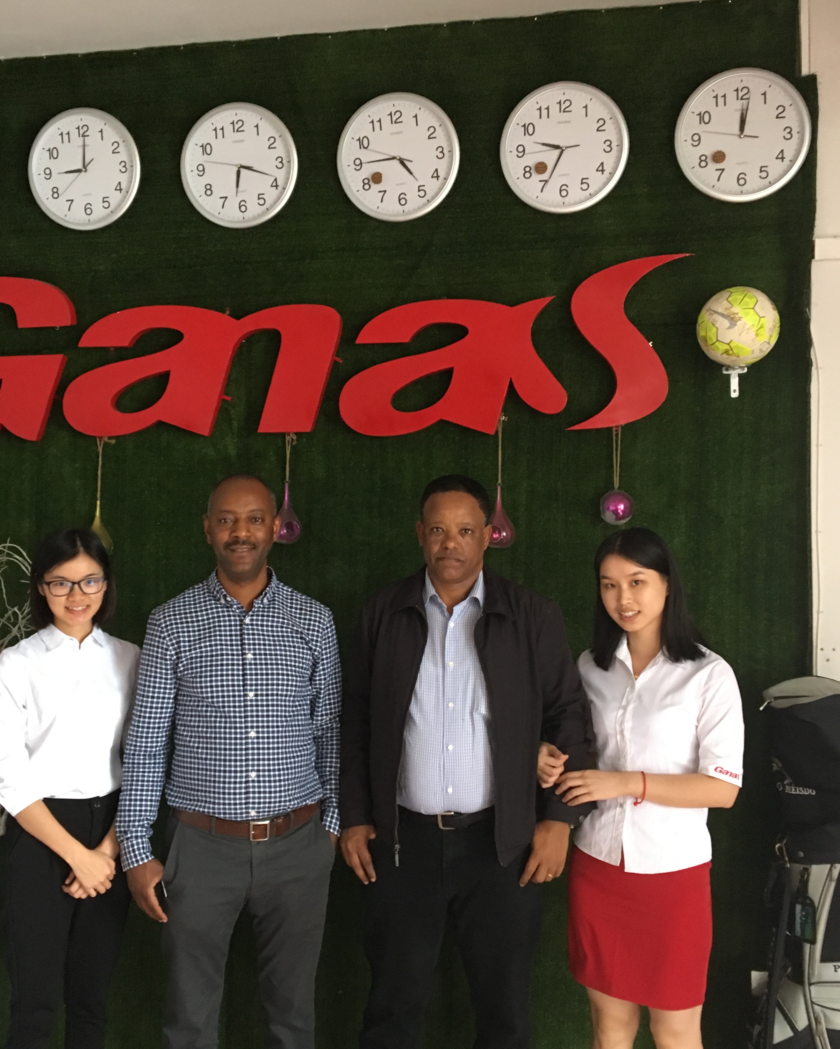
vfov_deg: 47.9
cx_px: 375
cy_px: 525
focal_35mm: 38
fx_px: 1181
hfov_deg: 39.1
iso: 200
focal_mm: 4.15
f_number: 2.2
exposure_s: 1/20
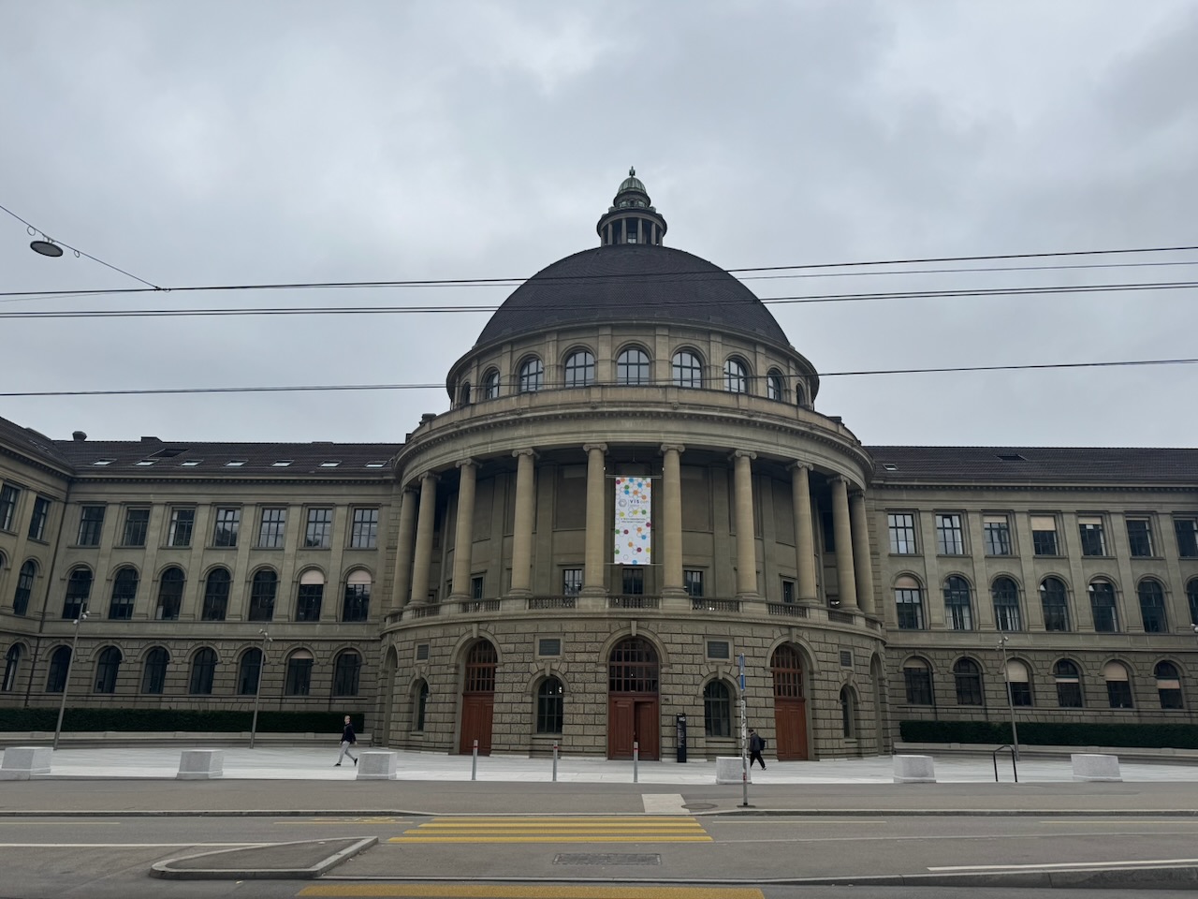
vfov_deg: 56.8
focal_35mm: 24
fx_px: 831
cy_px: 450
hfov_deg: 71.6
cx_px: 599
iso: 80
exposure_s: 1/2959
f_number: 1.78
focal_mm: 6.76
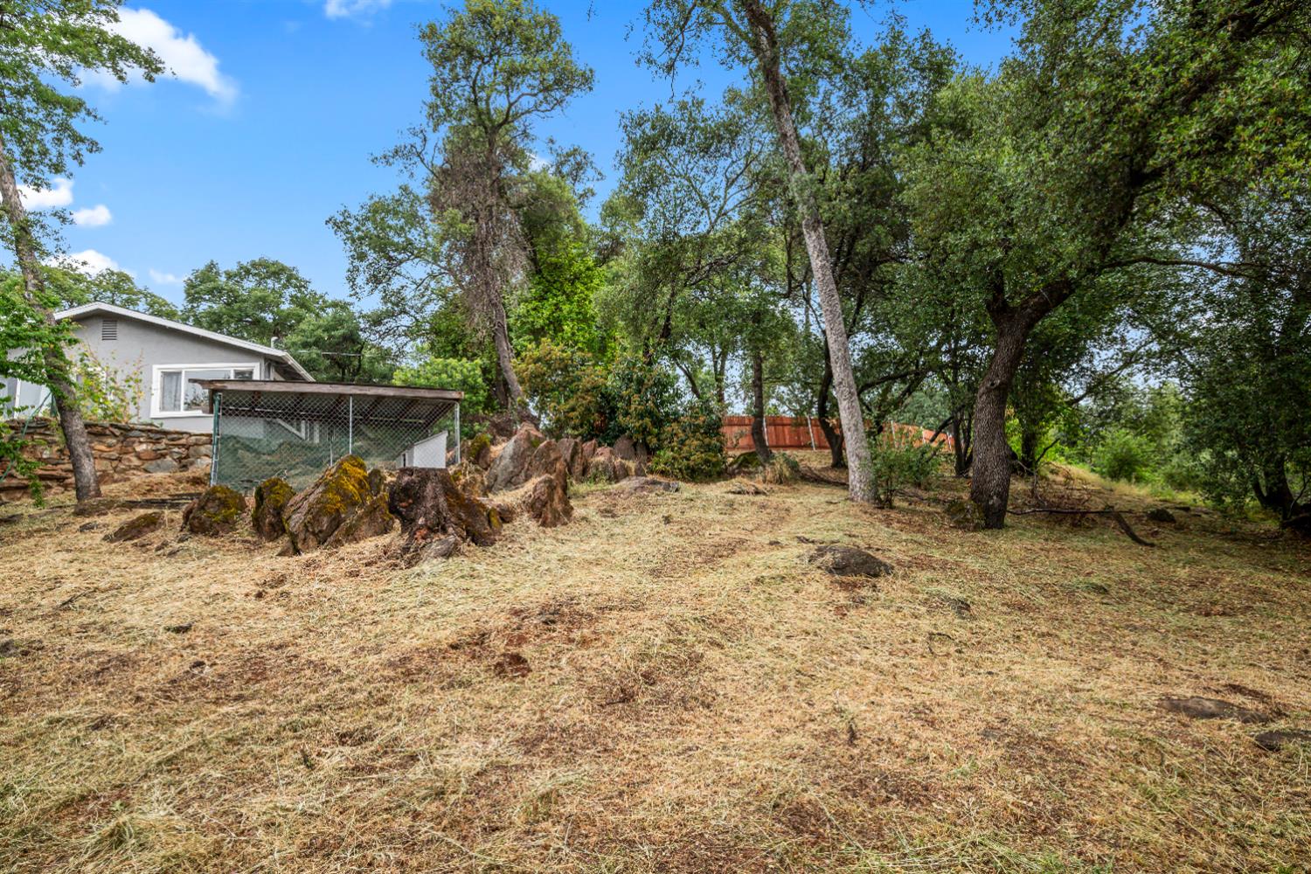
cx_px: 656
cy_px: 437
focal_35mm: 16
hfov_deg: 96.7
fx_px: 583
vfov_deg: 73.7
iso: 400
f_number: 8
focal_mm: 16
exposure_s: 1/80
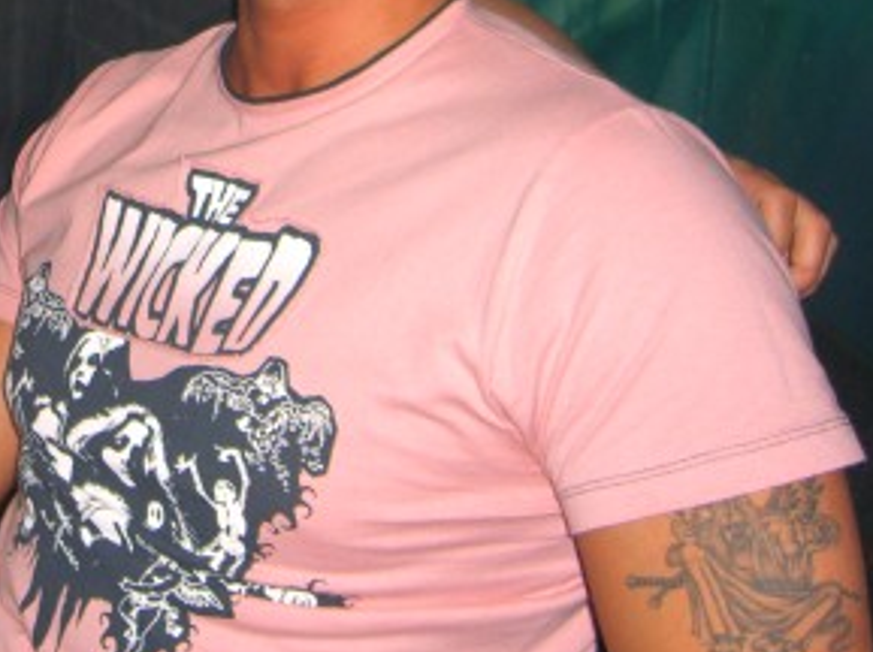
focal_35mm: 79
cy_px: -6
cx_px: 27
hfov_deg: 23.8
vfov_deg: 18.1
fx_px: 1990
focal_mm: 7.9
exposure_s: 1/60
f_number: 2.8
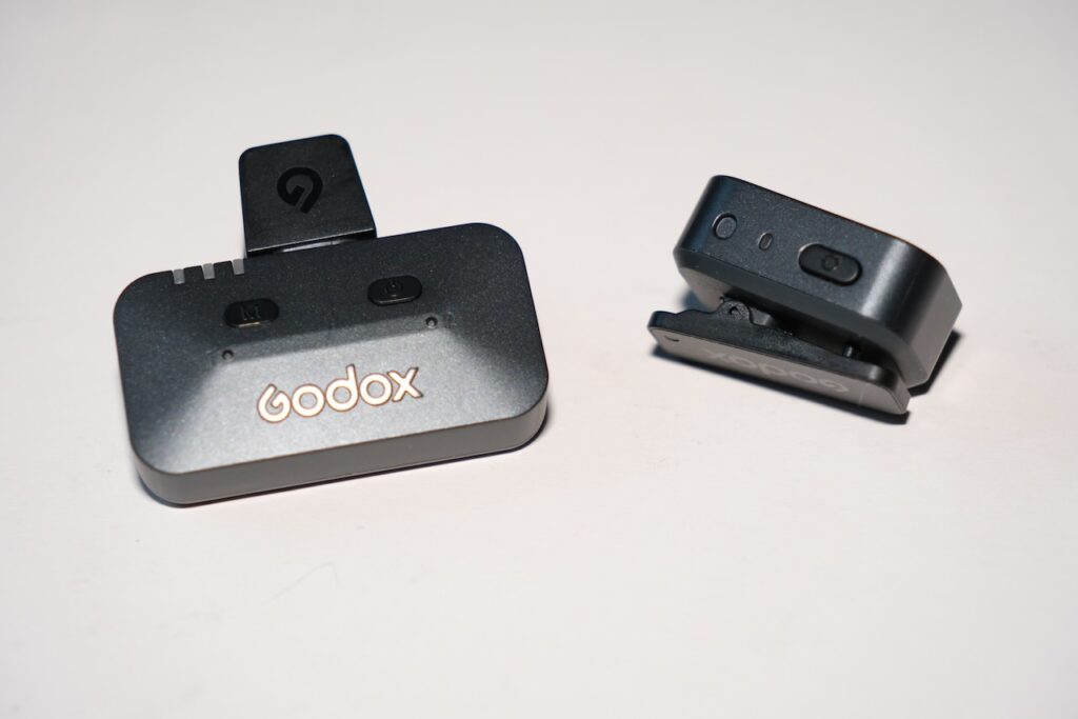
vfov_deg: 19.2
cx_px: 539
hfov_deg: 28.4
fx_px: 2126
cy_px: 360
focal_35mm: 71
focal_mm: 47.5
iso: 400
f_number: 4.5
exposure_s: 1/60
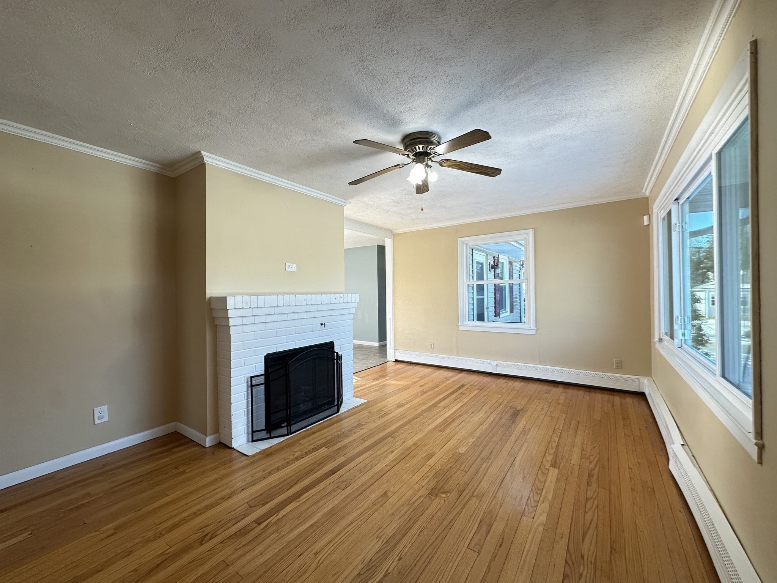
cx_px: 388
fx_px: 314
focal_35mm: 14
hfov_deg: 102.1
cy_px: 292
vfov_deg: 85.7
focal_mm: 2.22
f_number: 2.2
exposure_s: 1/120
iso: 200
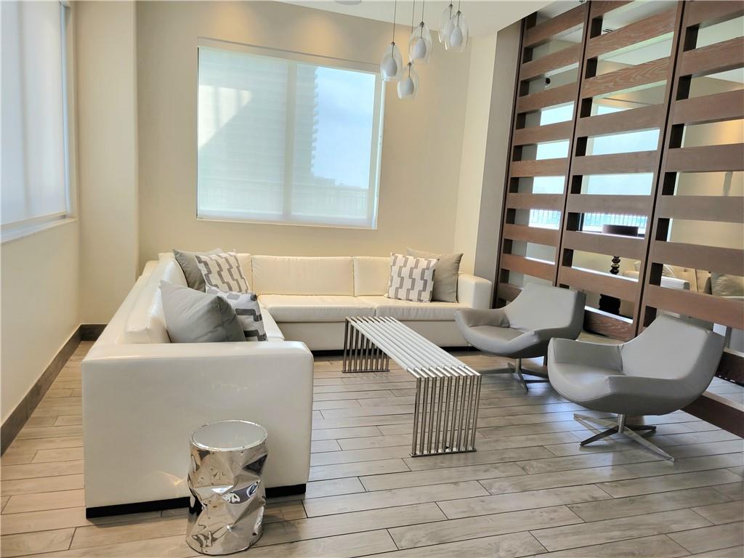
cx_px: 372
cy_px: 279
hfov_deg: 67.3
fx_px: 559
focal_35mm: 26
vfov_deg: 53.1
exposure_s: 1/120
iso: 80
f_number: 1.8
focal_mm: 5.4
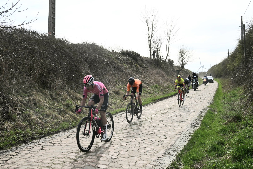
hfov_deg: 49.6
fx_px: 274
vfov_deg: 34.2
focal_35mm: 39
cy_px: 84
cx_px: 126
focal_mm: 39
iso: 800
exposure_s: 1/1000
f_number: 11
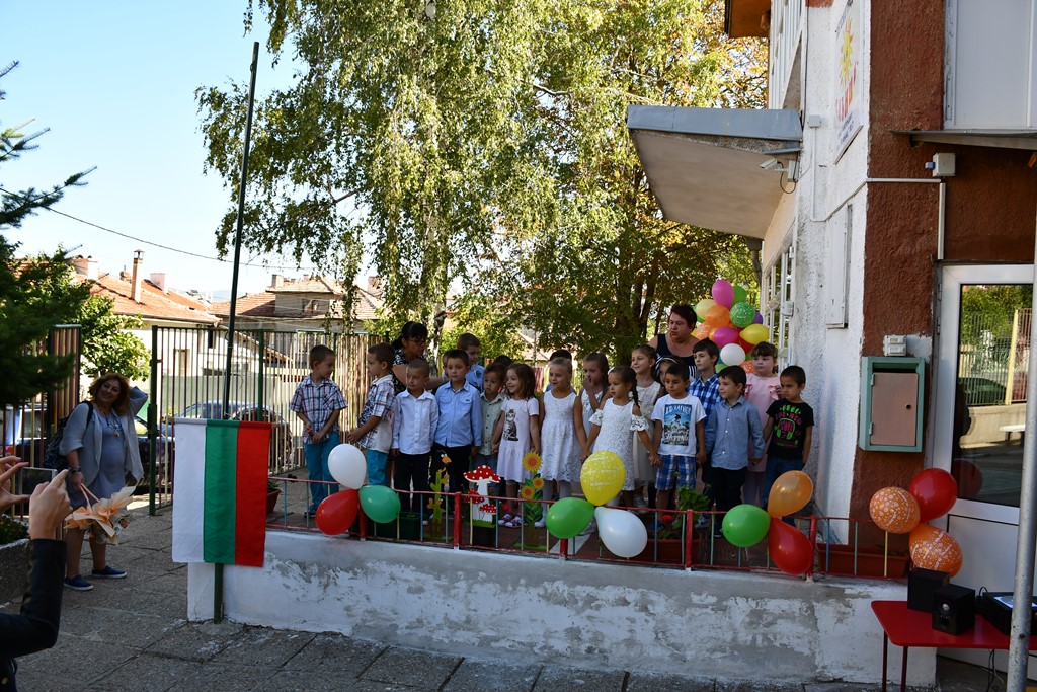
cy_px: 346
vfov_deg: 47.9
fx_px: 778
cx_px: 518
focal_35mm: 27
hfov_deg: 67.4
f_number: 6.3
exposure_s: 1/250
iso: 200
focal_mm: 18
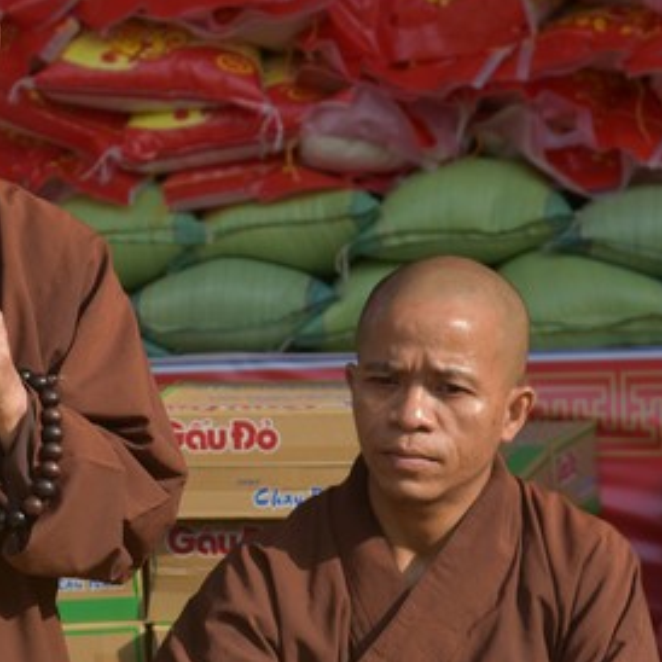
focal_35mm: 242
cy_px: 304
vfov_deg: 7.2
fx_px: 5236
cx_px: -14
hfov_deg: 7.2
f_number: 5.6
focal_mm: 120
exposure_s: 1/500
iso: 220
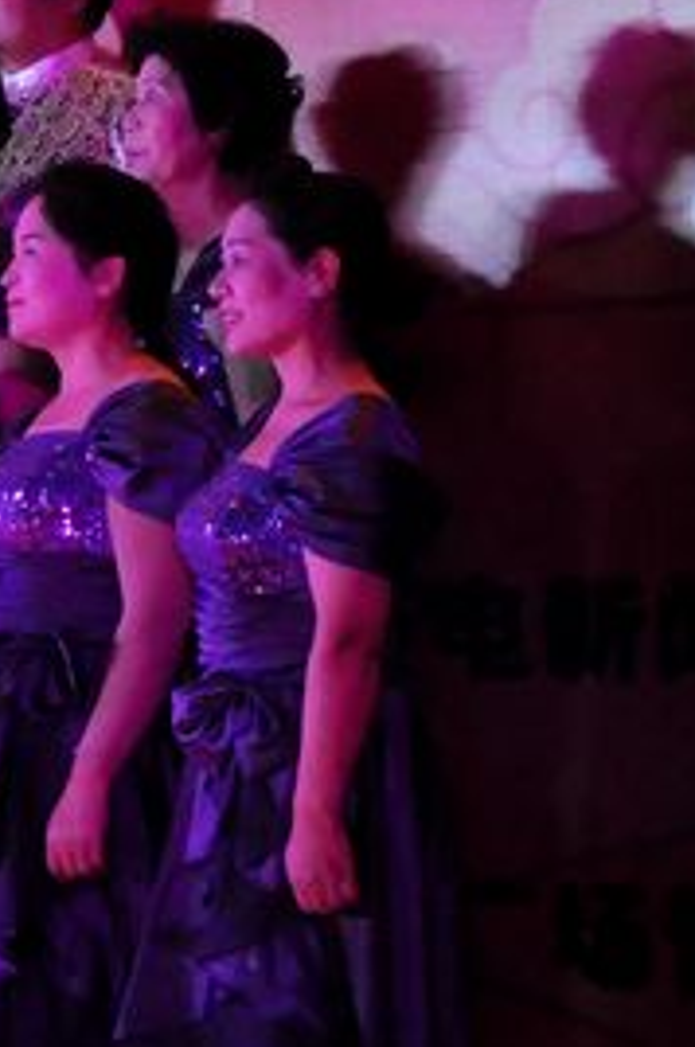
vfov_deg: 9.1
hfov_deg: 5.8
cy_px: 424
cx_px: -1007
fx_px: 6581
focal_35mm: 227
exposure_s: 1/200
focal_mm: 45
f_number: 5
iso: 2500
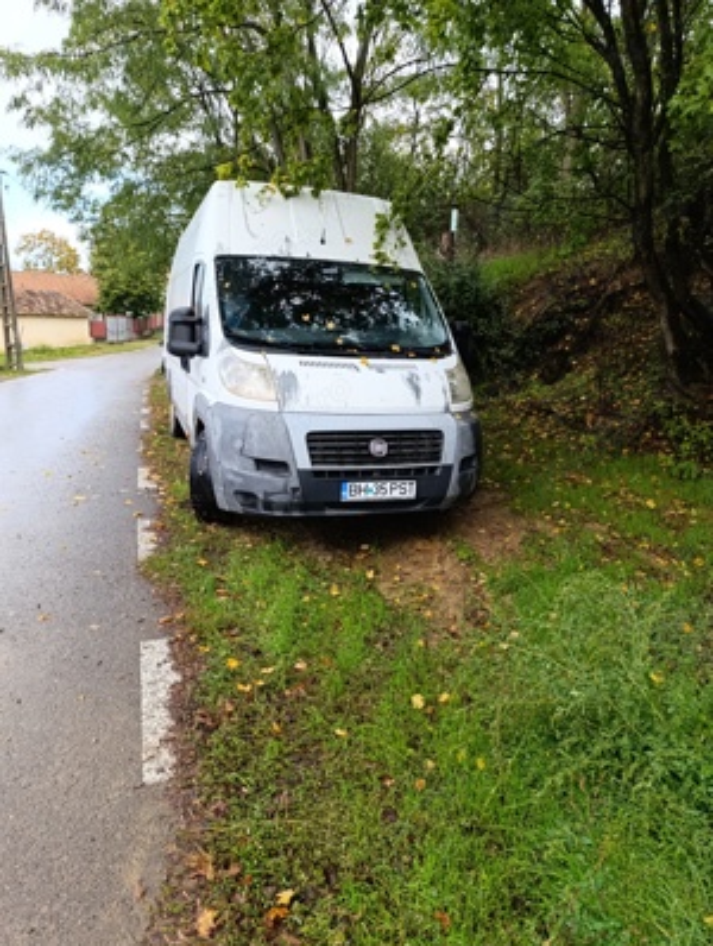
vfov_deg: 73.8
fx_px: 630
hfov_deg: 59.0
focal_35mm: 23
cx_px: 356
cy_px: 473
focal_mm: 6.14
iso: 80
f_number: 1.6
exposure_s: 1/120
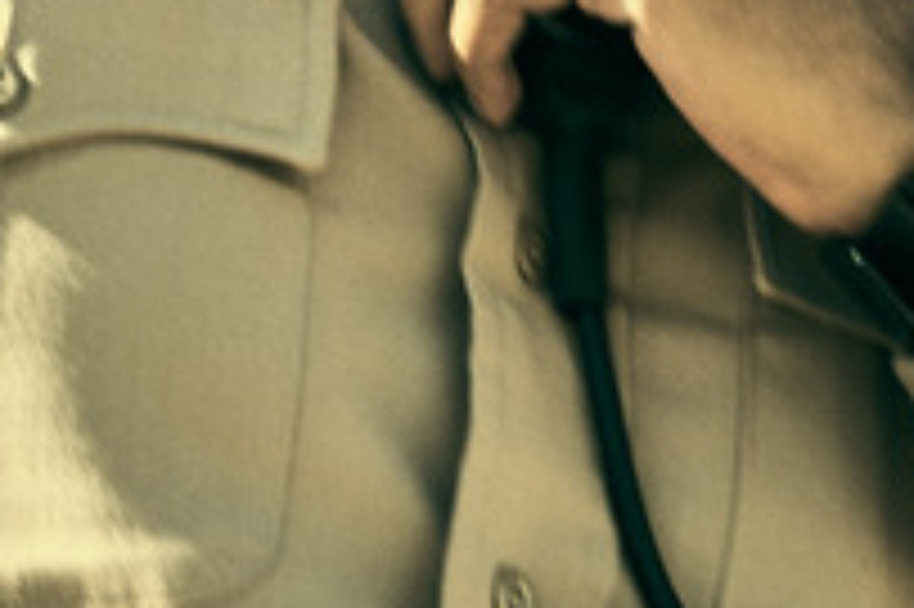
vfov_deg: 5.1
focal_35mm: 269
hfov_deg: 7.7
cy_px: -9
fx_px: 6824
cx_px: 374
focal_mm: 70
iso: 160
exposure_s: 1/400
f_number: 5.6
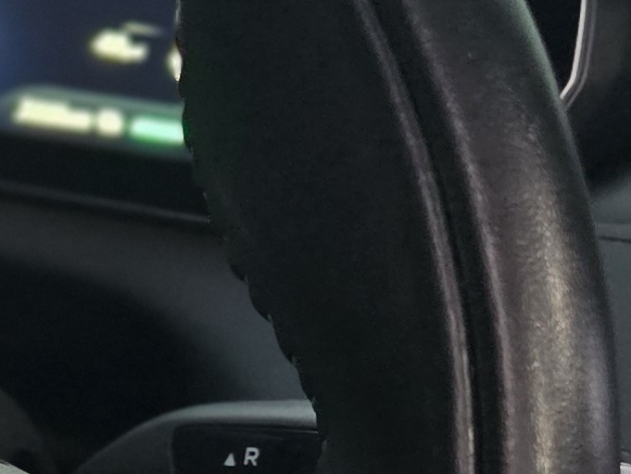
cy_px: 698
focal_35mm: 135
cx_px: -1039
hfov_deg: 11.3
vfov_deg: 10.6
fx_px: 2461
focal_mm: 6.3
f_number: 1.7
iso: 800
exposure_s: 1/50
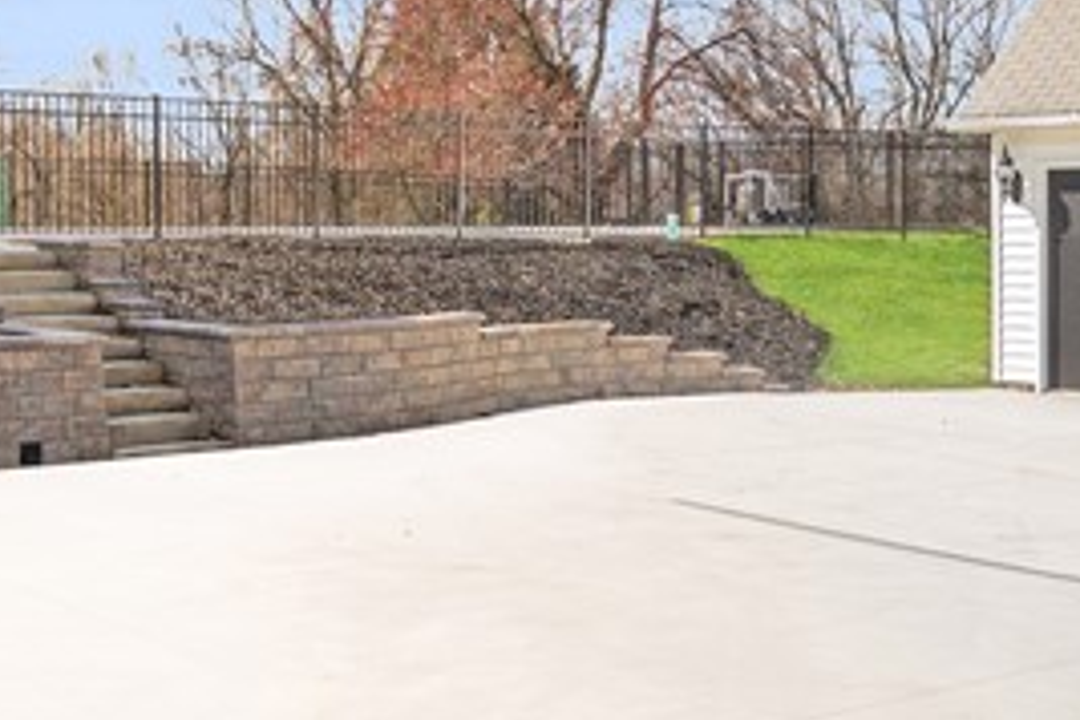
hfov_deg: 32.9
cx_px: 546
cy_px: 198
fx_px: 1830
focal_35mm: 61
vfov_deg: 22.1
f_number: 7.1
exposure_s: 1/1250
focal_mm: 10
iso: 320
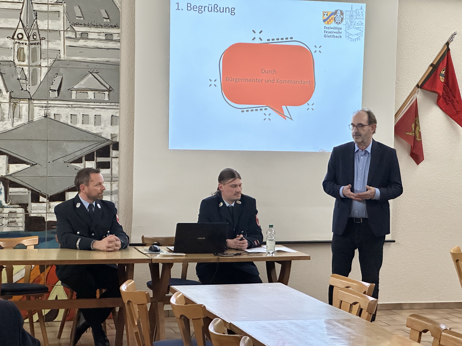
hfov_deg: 25.3
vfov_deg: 19.1
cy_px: 173
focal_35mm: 77
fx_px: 1028
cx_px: 231
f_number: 2.8
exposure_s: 1/60
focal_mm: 9
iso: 640
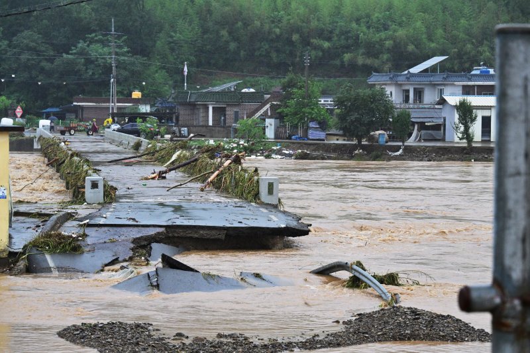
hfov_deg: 17.1
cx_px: 265
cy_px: 176
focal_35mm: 120
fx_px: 1766
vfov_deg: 11.4
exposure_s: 1/2000
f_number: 8
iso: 2500
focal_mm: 120
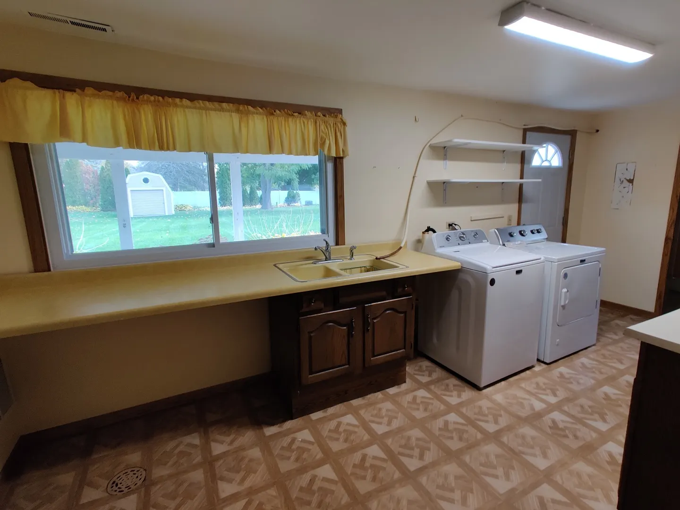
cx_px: 340
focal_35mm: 13
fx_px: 255
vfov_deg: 89.9
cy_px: 255
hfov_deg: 106.2
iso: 125
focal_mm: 2.25
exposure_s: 1/33
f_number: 2.2
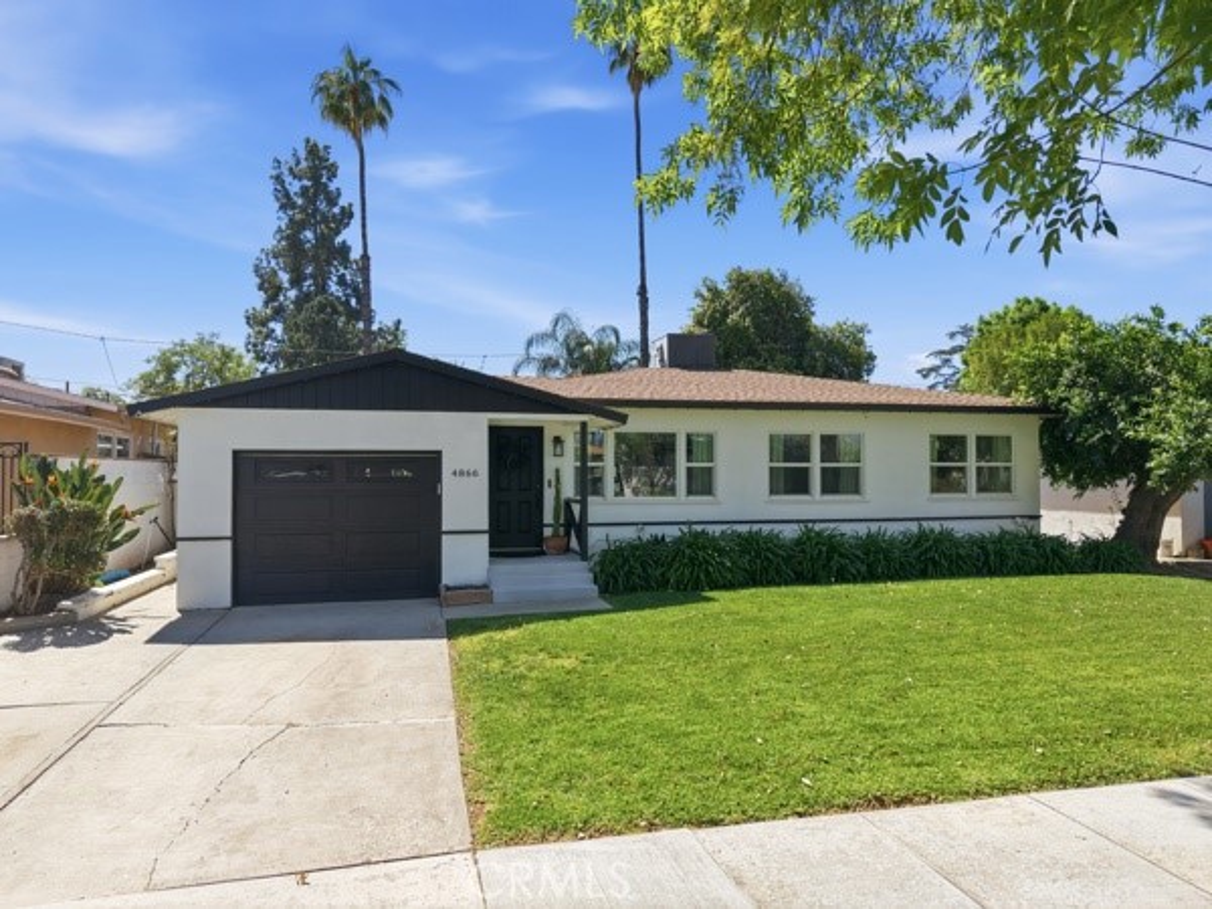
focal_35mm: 24
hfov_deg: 71.6
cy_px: 454
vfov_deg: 56.8
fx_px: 840
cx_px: 606
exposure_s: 1/3200
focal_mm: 8.7
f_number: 1.8
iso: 150
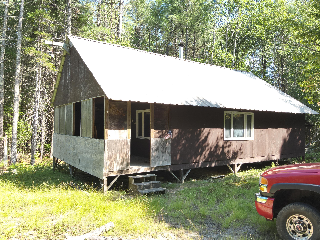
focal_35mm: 24
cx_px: 160
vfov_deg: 56.8
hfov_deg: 71.6
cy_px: 120
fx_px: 222
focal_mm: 4.4
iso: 100
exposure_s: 1/100
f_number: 2.8
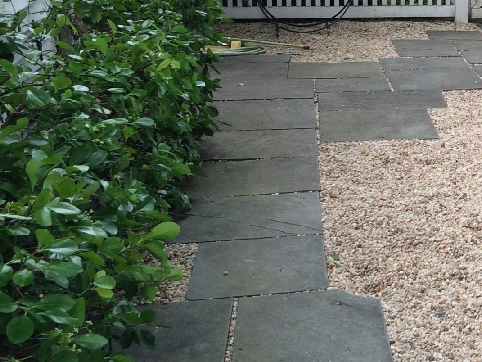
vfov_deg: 17.3
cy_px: 37
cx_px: 666
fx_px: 1170
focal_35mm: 84
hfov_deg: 20.7
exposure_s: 1/60
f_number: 2.2
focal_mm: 4.12
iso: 40
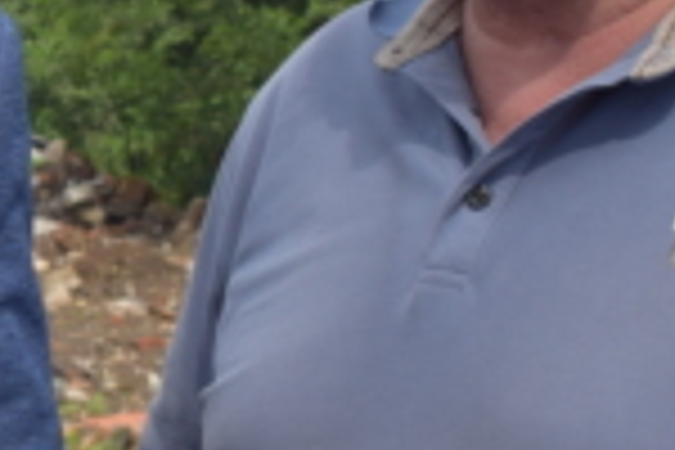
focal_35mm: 210
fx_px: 3937
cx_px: -256
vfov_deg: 6.5
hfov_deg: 9.6
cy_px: 245
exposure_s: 1/400
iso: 200
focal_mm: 30
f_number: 10
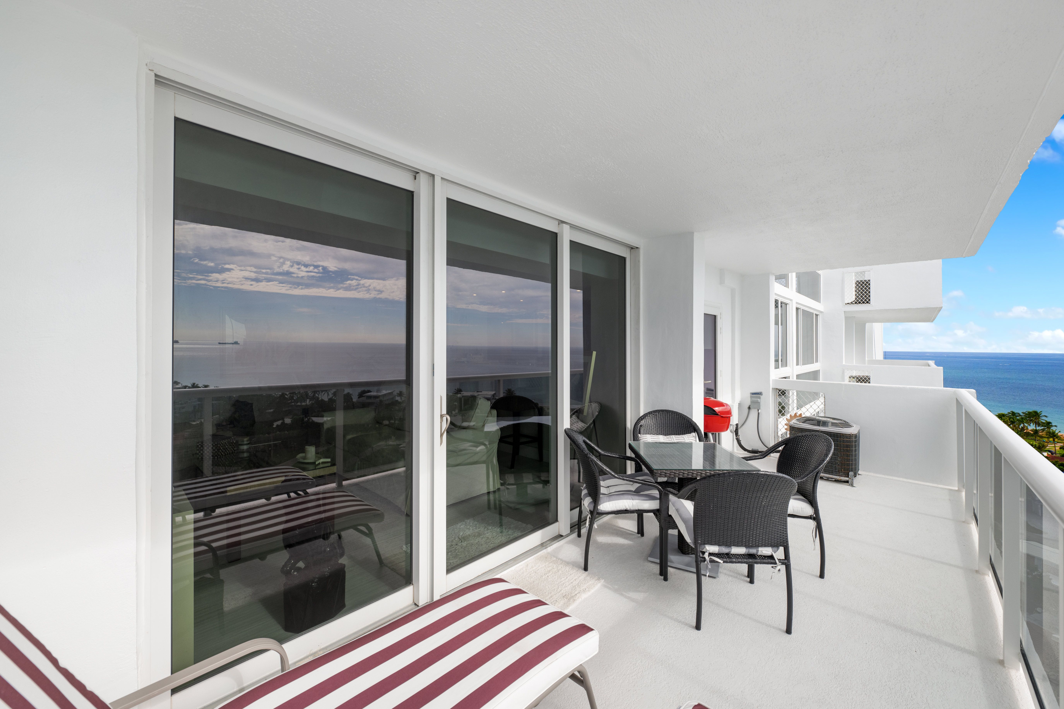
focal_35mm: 14
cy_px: 354
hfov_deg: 104.3
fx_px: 414
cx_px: 532
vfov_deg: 81.2
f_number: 7.1
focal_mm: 14
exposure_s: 1/250
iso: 250
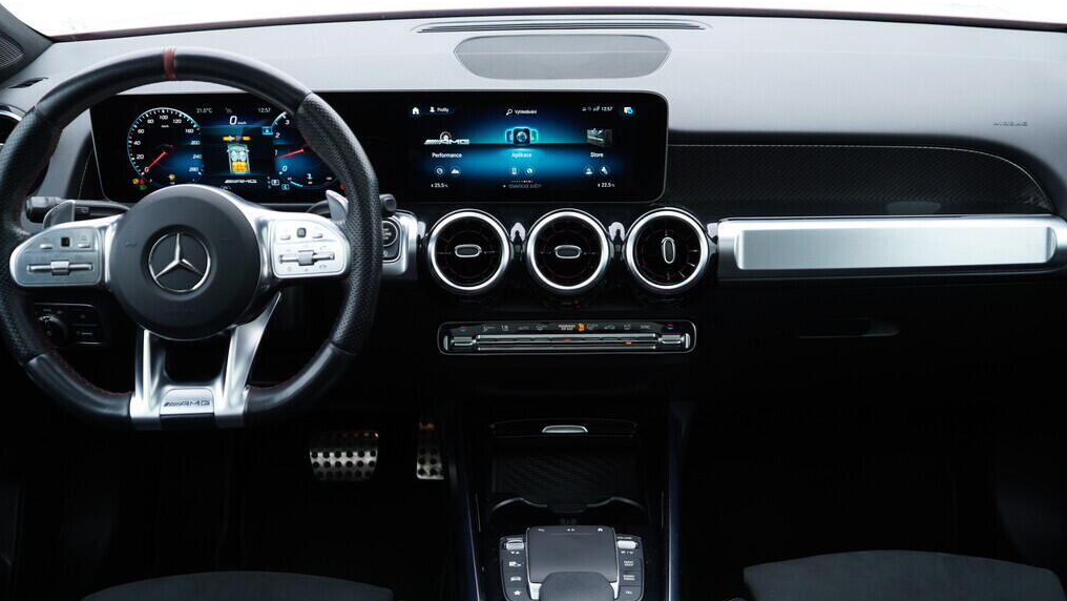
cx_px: 530
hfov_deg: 52.8
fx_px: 1075
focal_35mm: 38
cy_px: 344
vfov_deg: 31.2
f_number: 2.8
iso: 200
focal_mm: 24
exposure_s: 1/40
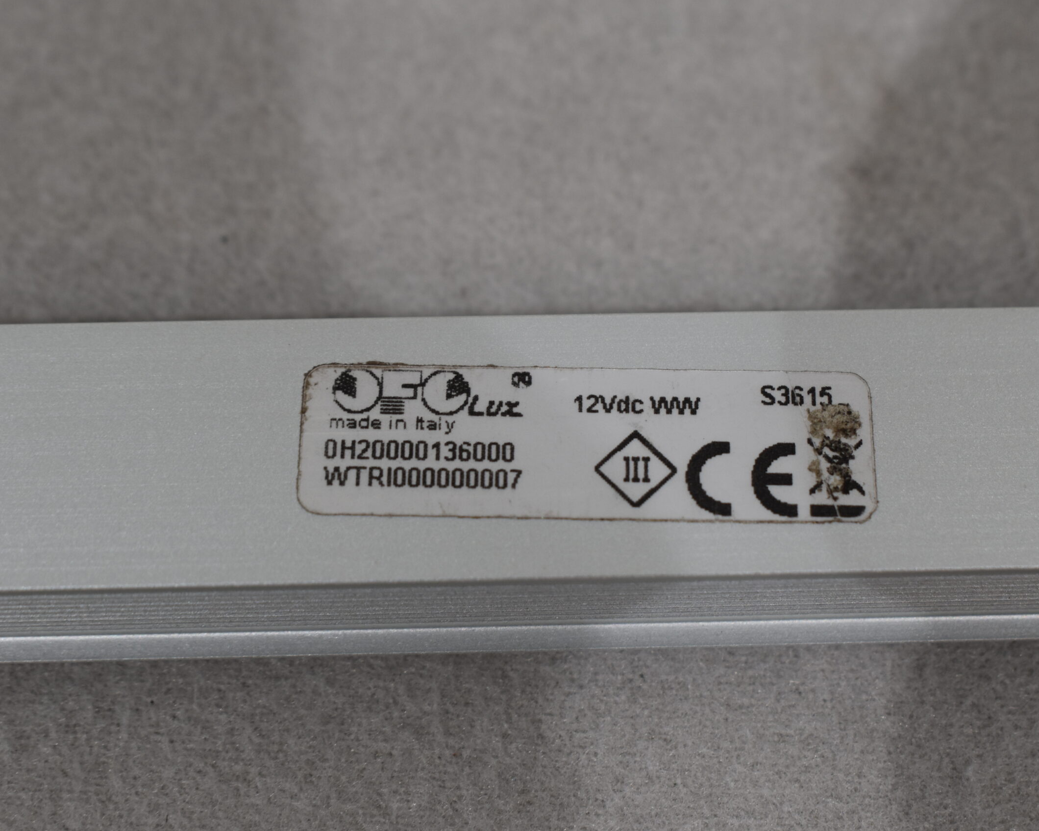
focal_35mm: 68
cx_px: 572
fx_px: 2091
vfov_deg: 22.5
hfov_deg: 27.9
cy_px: 415
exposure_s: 1/60
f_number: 8
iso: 360
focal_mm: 40
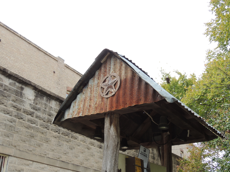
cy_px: 86
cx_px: 115
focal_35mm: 47
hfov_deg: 40.4
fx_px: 312
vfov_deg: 30.9
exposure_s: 1/160
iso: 100
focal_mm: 8.3
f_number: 3.5
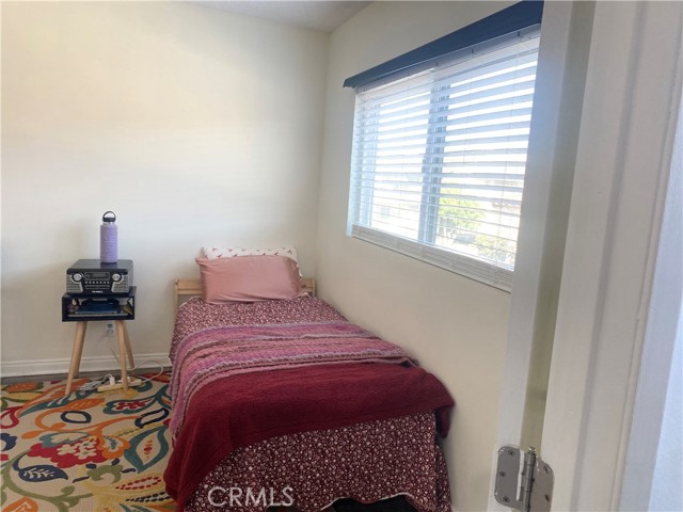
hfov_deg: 67.3
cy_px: 256
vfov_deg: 53.1
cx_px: 342
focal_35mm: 26
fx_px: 513
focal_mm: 4.25
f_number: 1.8
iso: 125
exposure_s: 1/120
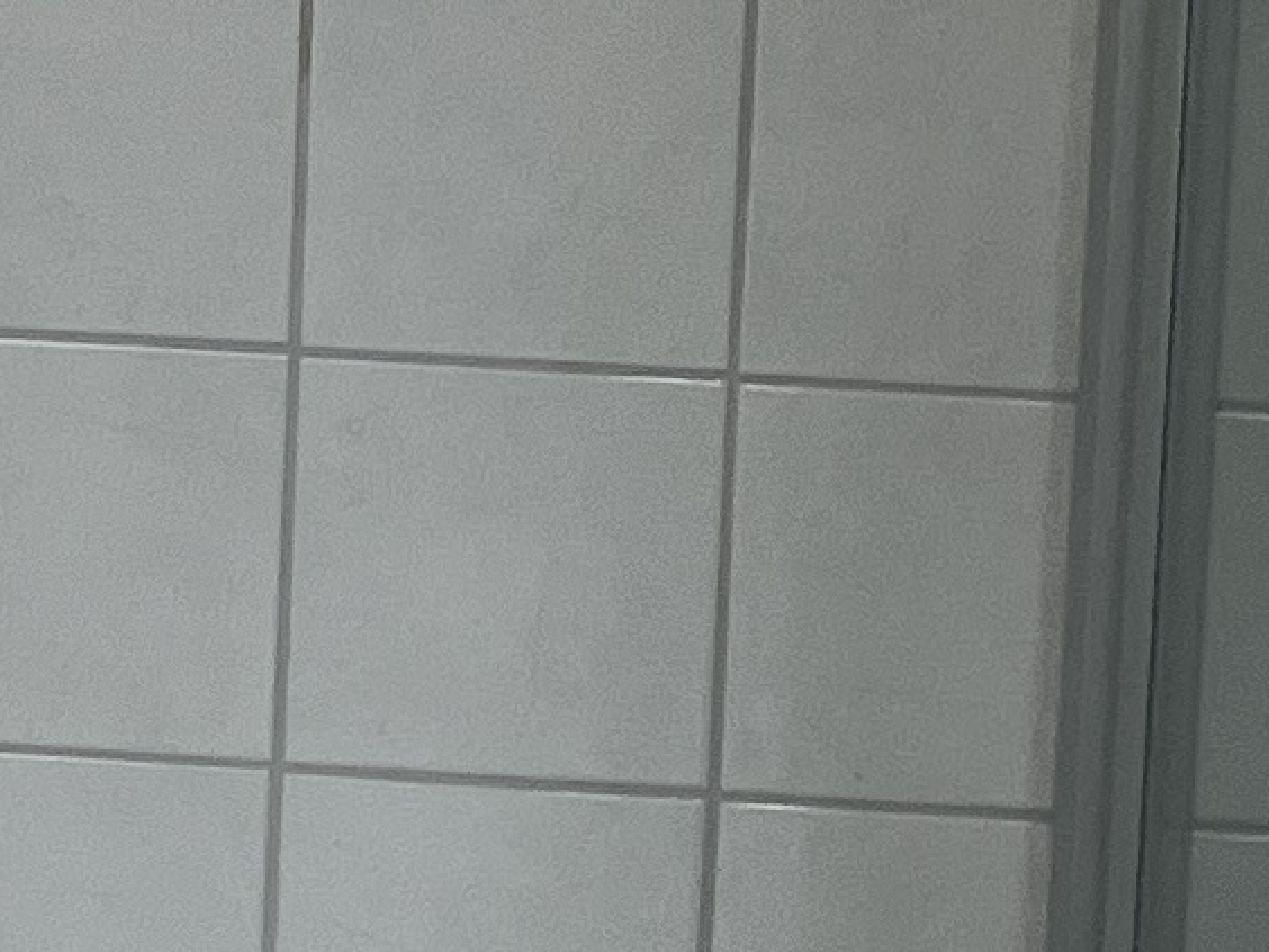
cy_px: -468
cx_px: -403
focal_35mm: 200
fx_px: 7332
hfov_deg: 9.7
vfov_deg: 7.3
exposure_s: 1/121
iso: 80
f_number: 1.8
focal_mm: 3.99
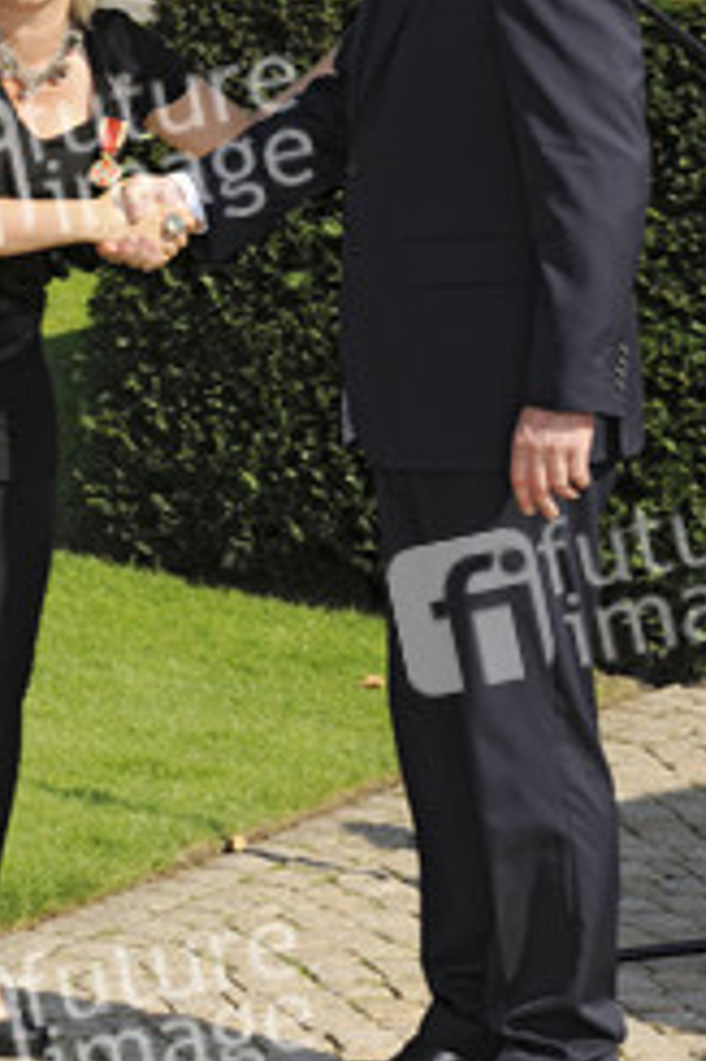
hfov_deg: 8.6
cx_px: 217
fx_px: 4713
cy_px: 377
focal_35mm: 160
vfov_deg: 12.8
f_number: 10
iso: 200
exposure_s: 1/250
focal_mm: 98
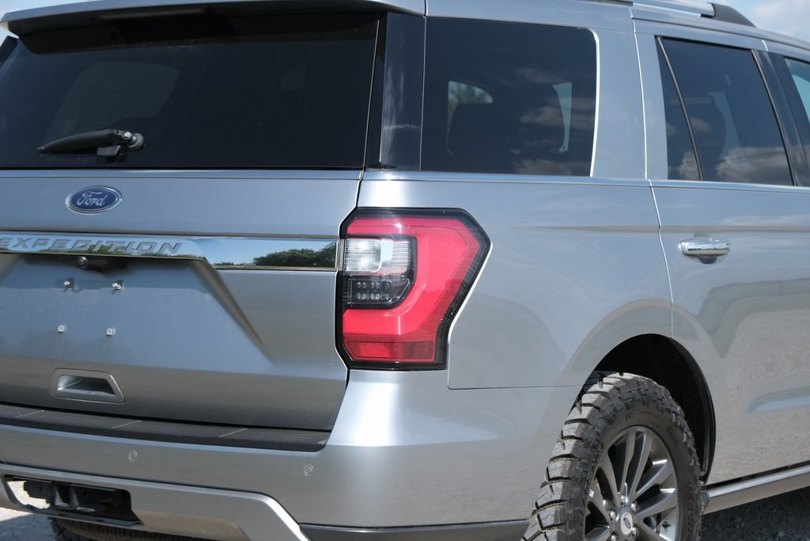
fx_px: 1868
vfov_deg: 16.5
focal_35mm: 83
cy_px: 270
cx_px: 405
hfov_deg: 24.5
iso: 160
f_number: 5
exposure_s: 1/640
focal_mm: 55
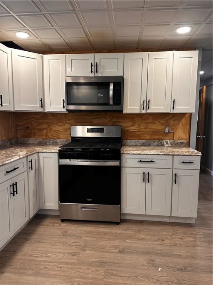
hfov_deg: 56.8
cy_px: 142
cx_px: 106
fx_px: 197
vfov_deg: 71.6
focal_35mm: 24
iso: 125
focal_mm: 6.86
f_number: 1.78
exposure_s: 1/120
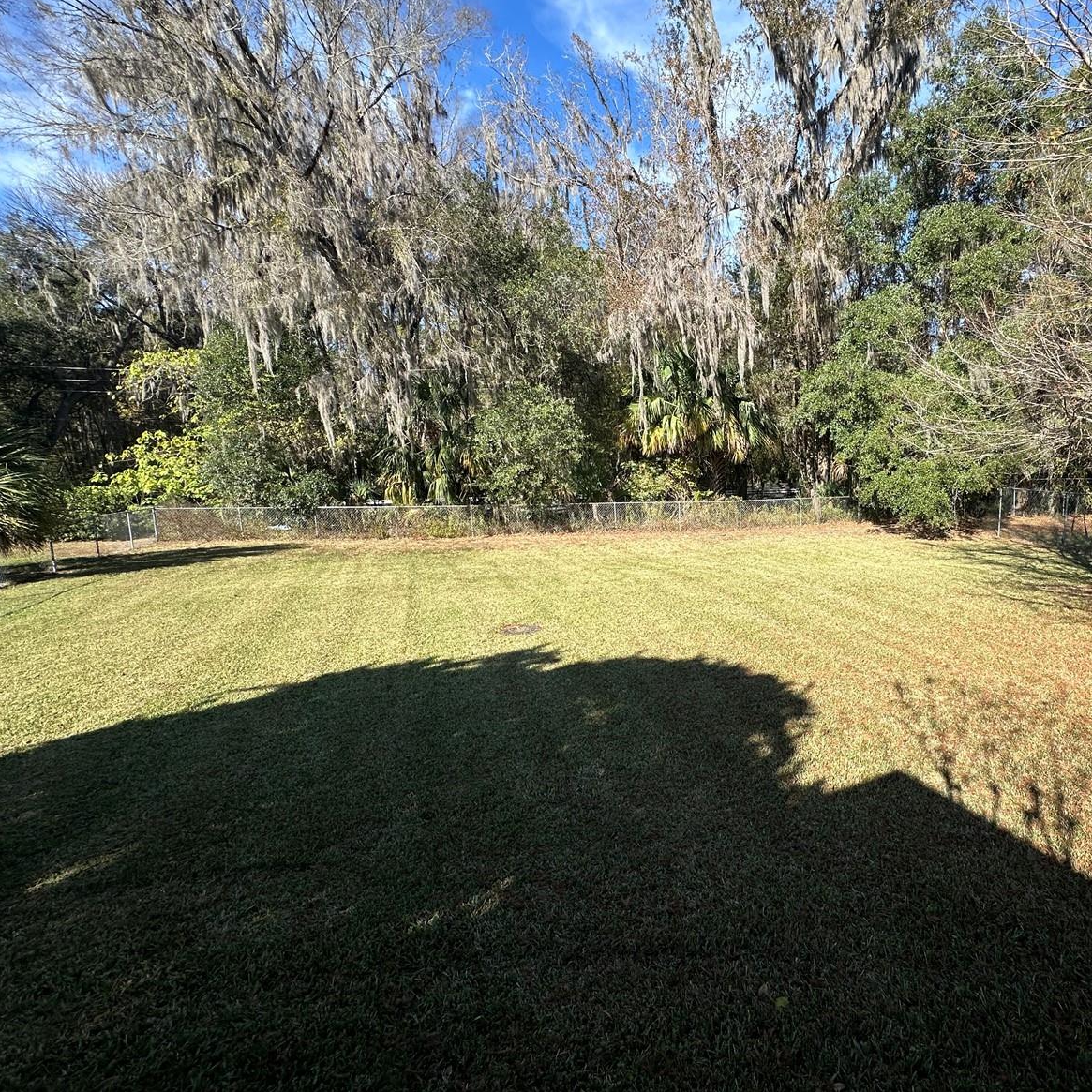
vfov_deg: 84.0
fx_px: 607
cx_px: 732
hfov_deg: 81.0
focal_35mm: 17
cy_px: 532
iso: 40
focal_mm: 2.22
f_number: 2.2
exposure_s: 1/924
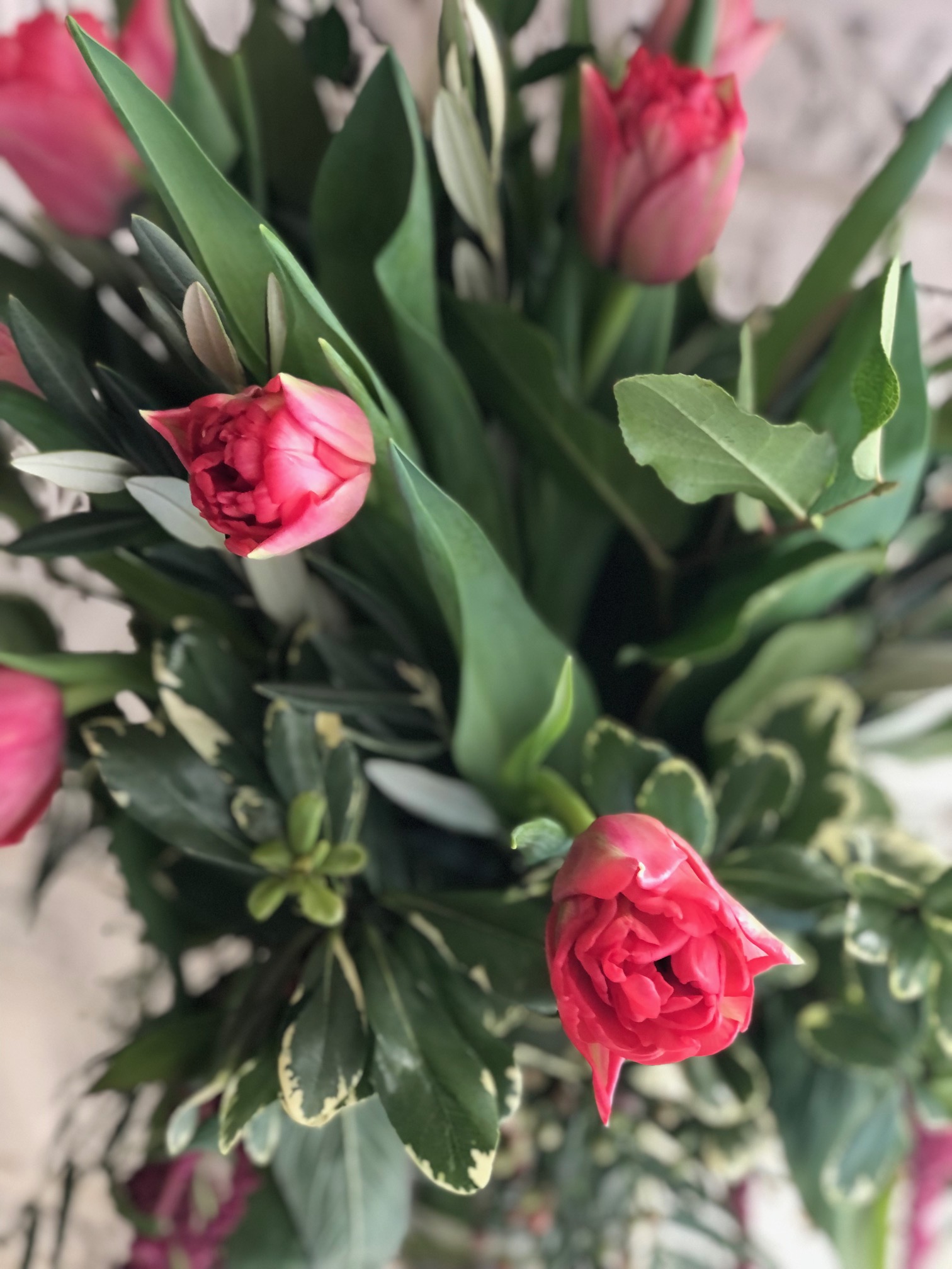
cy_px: 634
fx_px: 2090
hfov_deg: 25.7
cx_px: 476
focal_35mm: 57
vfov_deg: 33.8
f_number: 2.8
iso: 125
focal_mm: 6.6
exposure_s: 1/30
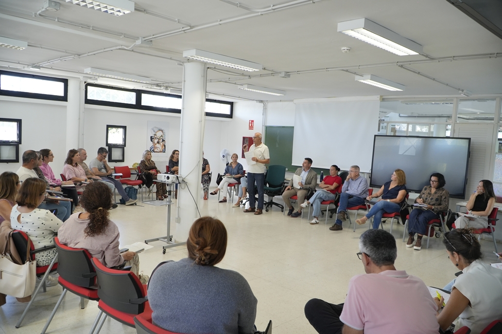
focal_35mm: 27
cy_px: 167
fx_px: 376
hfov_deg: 67.4
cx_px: 251
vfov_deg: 47.9
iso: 800
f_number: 4
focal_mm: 18
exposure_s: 1/200
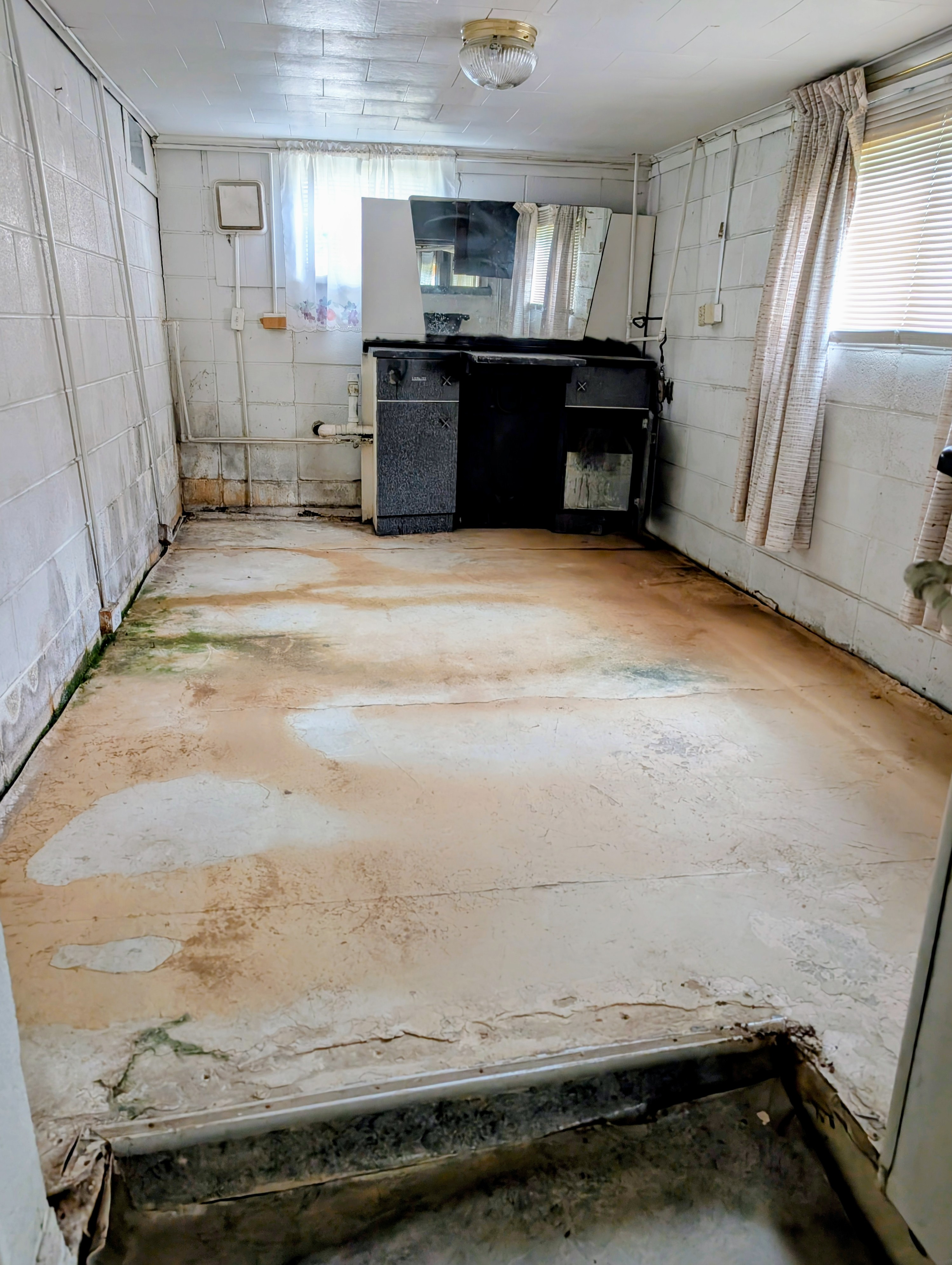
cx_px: 476
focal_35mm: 24
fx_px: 878
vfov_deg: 71.5
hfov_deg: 56.9
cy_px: 632
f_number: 1.68
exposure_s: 1/30.8
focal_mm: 6.9
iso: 345
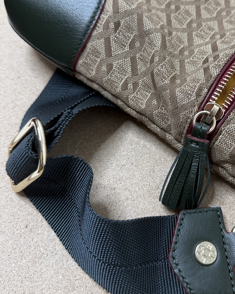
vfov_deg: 46.7
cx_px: 182
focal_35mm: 39
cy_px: 123
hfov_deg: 37.1
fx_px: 339
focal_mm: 6.76
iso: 160
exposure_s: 1/121
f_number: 1.78
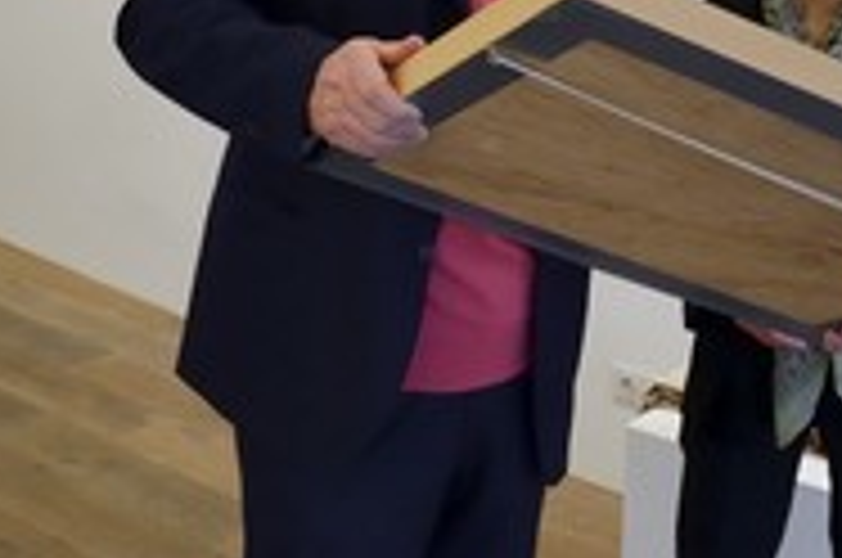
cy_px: -58
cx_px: 333
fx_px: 1261
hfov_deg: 36.8
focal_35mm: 54
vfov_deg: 23.4
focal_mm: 24
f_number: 6.3
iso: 1600
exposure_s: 1/60
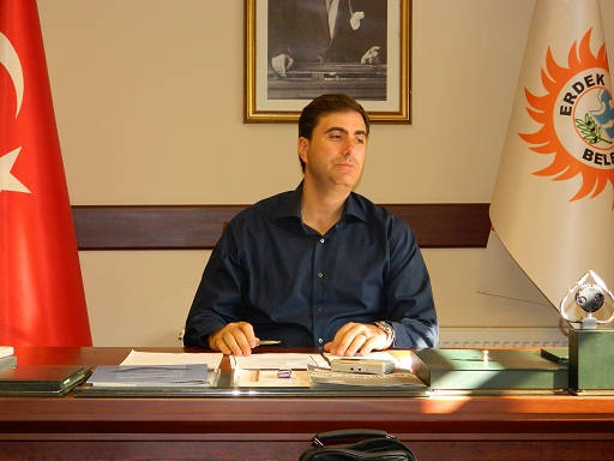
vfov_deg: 17.6
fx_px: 1490
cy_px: 230
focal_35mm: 84
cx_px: 307
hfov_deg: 23.3
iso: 200
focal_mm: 15.1
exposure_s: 1/30
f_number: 4.2
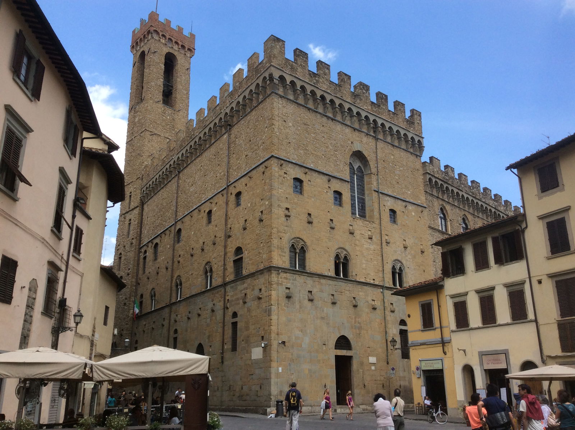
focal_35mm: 32
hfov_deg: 56.9
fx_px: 531
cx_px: 288
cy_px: 215
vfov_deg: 44.1
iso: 32
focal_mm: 3.3
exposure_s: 1/923
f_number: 2.4
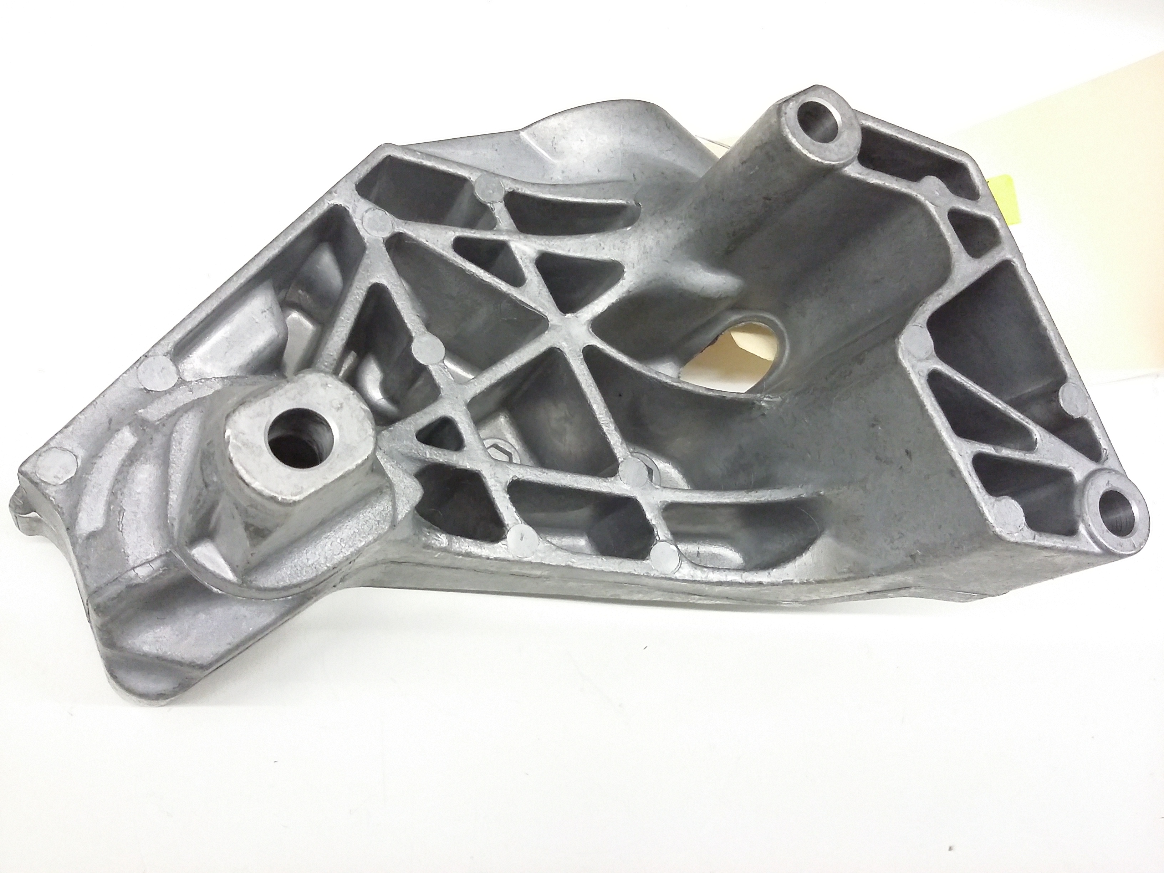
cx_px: 582
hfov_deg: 56.8
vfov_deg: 44.2
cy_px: 436
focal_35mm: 32
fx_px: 1076
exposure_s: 1/15
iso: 320
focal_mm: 3.4
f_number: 2.4
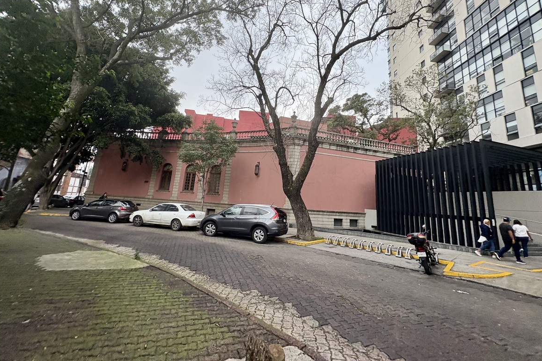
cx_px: 274
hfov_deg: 100.4
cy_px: 154
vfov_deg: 76.9
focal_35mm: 15
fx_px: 226
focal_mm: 2.22
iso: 40
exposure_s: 1/145
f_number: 2.2
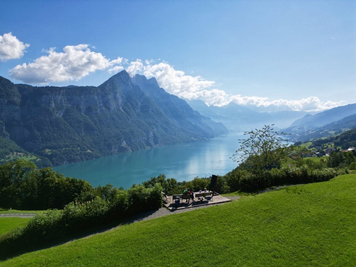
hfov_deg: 71.6
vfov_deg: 56.8
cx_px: 178
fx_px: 247
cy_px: 134
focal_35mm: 24
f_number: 1.7
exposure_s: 1/5000
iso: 130
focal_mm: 6.72
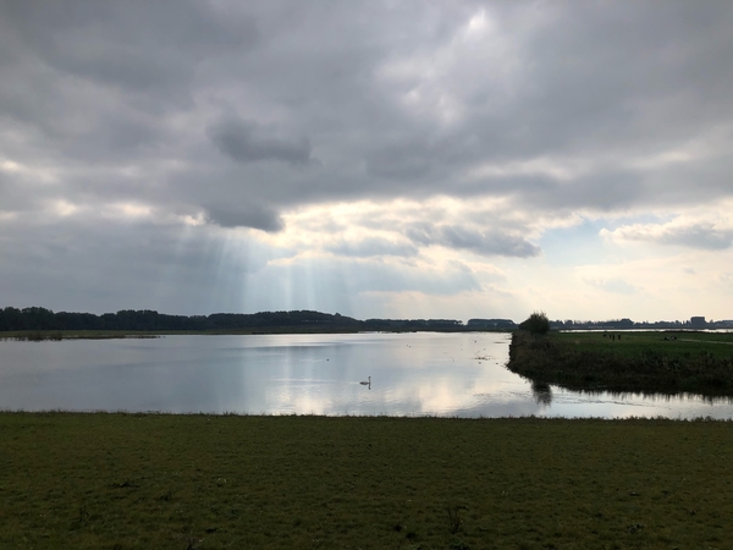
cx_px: 366
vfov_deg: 49.7
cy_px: 275
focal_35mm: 28
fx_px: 593
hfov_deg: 63.4
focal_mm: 3.99
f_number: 1.8
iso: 20
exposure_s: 1/3690
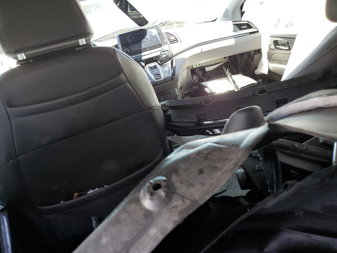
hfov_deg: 67.3
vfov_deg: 53.1
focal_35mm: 26
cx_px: 168
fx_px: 253
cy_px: 126
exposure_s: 1/120
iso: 88
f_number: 1.5
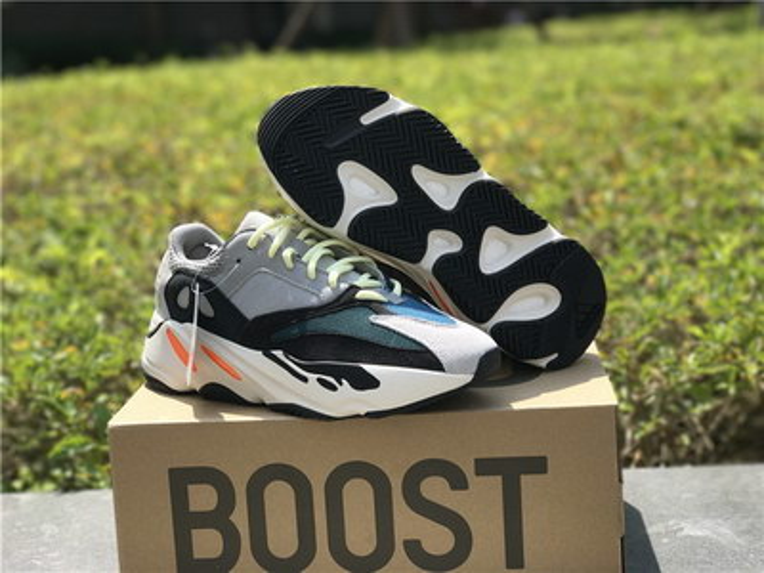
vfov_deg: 25.7
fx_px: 1258
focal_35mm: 57
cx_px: 382
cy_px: 286
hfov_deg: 33.8
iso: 20
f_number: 2.8
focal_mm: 6.6
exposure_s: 1/643
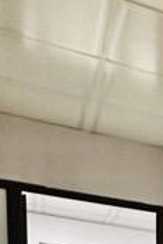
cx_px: 440
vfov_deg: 19.5
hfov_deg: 11.7
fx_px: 576
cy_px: 406
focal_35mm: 85
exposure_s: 1/50
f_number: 2.2
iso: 200
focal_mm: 2.22
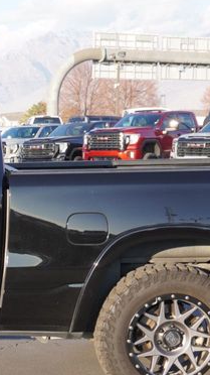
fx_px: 985
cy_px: 269
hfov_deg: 11.6
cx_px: -111
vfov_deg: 21.3
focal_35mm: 99
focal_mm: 23
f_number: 5.6
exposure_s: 1/125
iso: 100
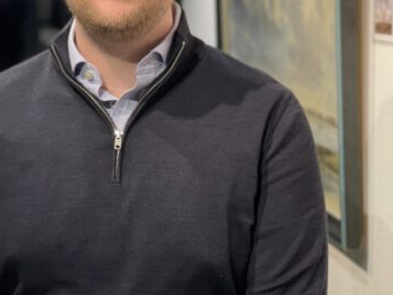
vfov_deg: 14.9
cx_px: 117
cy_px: 63
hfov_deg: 19.7
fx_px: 1125
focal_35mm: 99
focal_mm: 6
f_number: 2
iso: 250
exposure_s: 1/100
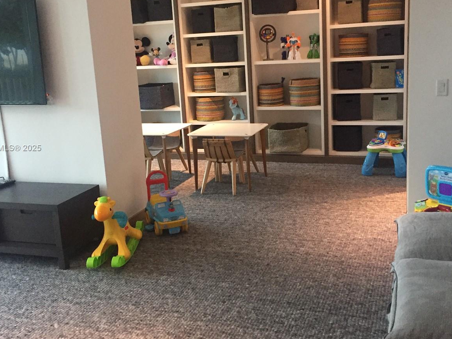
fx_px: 522
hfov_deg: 46.8
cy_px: 148
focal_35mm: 40
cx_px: 228
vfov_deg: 35.9
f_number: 2.2
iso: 250
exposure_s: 1/24
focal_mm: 4.15
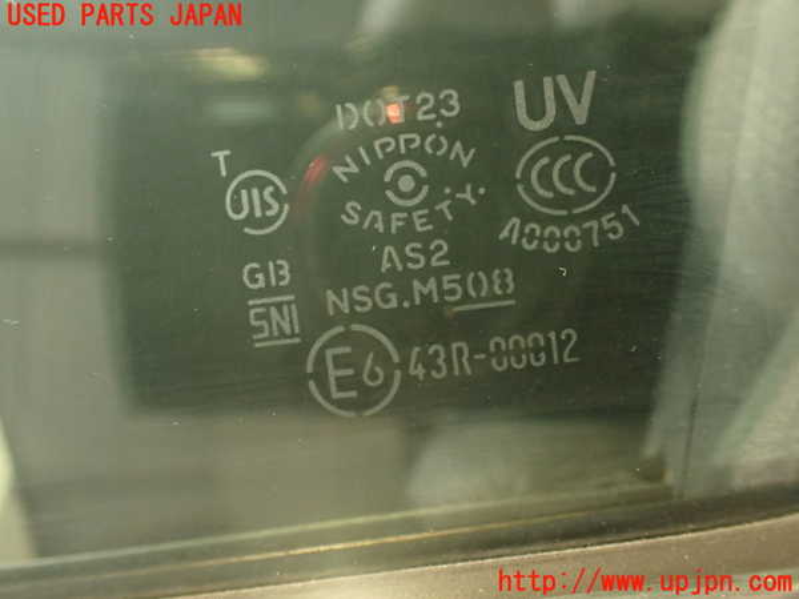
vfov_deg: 44.2
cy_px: 300
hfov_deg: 56.8
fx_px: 739
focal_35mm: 32
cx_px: 400
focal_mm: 5.79
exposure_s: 1/30
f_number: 2.4
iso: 640
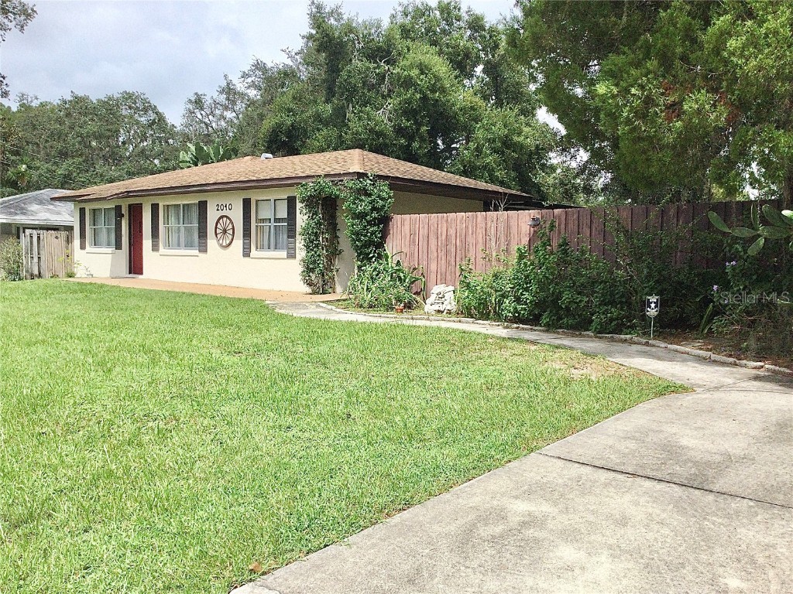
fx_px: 710
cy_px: 297
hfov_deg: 58.4
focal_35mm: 31
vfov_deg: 45.4
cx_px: 396
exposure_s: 1/1733
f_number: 2.4
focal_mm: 3.3
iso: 25
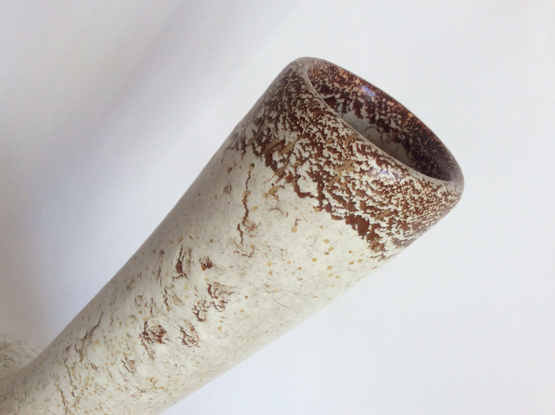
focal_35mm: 32
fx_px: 512
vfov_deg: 44.1
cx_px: 278
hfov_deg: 56.9
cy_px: 208
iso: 64
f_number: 2.4
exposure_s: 1/100
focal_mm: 3.3
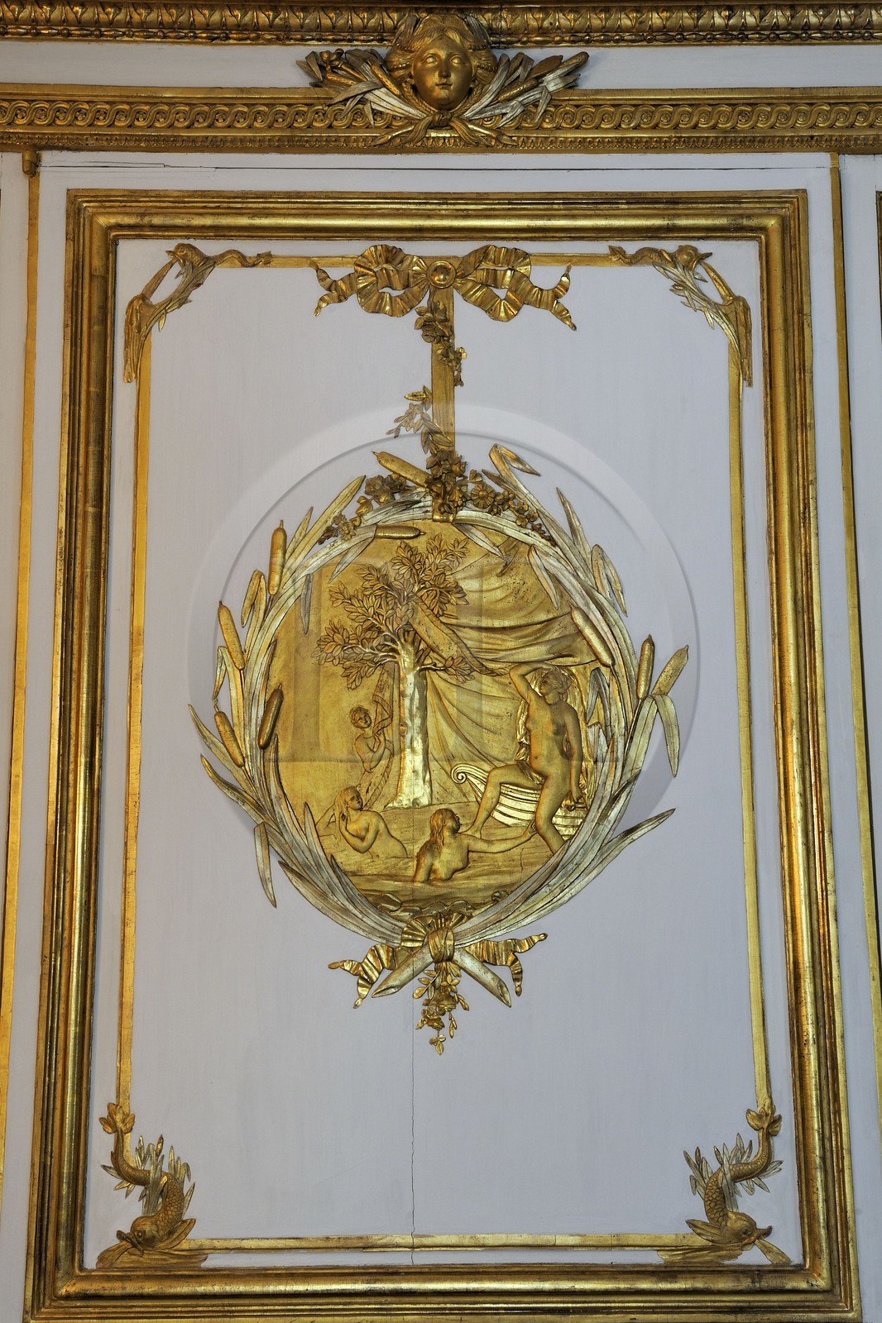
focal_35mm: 48
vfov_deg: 41.1
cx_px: 441
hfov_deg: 28.1
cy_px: 662
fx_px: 1765
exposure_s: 5
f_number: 11
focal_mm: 48
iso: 200
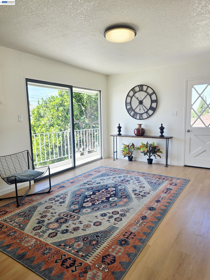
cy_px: 146
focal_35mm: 24
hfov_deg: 56.8
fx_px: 194
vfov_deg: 71.6
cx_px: 107
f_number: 1.7
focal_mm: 6.3
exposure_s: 1/120
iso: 16
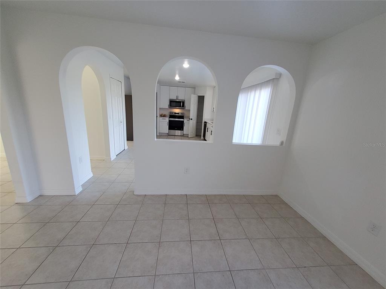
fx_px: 145
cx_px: 193
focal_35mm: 13
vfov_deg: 89.9
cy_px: 144
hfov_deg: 106.2
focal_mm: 1.13
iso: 64
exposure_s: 1/60
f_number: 2.2
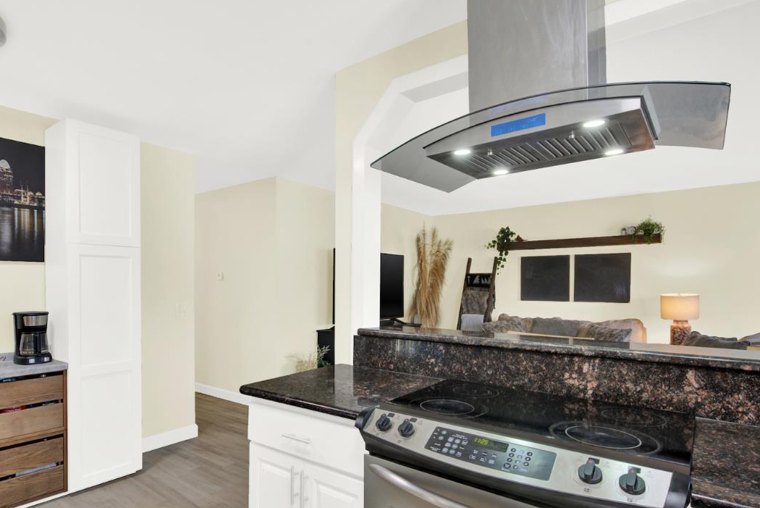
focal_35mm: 20
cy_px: 286
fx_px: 422
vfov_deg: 61.8
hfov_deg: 83.6
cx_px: 336
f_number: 14
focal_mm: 14
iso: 100
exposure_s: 1/3.33
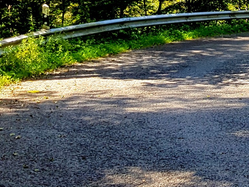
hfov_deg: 17.8
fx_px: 755
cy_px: -121
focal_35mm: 105
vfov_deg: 13.1
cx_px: 304
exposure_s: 1/710
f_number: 1.7
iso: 40
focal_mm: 4.3
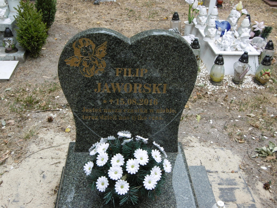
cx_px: 138
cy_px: 104
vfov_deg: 33.6
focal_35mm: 43
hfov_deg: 43.9
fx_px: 344
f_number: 3.8
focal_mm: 7.7
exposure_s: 1/250
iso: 100
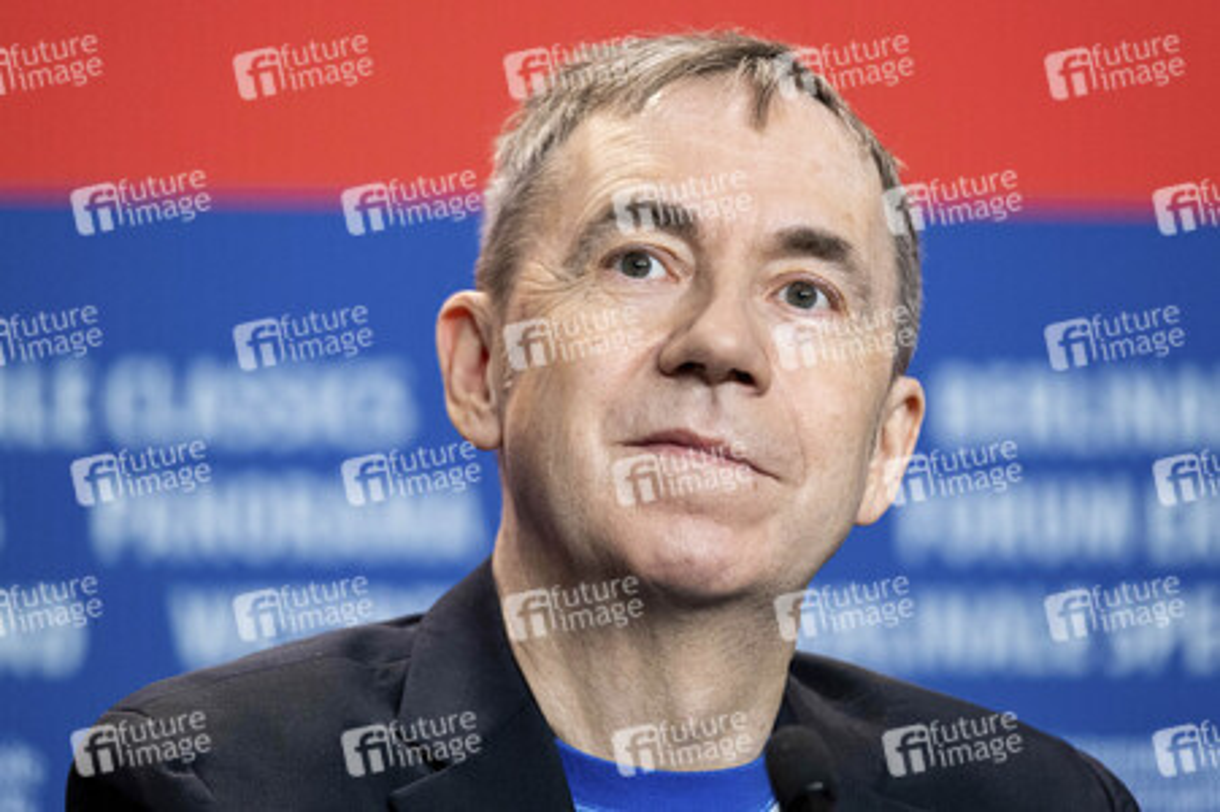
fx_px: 7111
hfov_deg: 9.8
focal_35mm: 210
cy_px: 406
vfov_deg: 6.5
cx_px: 610
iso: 2000
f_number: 2.8
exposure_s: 1/280
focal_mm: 140
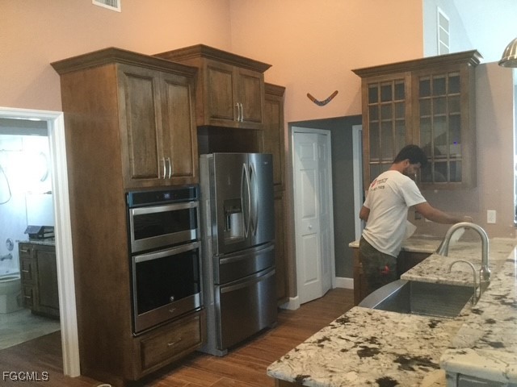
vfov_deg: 45.4
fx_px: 463
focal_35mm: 31
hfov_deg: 58.4
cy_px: 194
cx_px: 258
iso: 250
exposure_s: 1/30
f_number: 2.4
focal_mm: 3.3
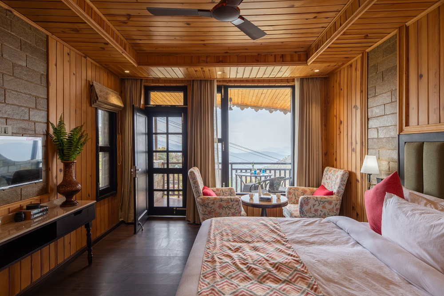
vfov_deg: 64.5
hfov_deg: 86.9
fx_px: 234
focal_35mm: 19
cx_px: 222
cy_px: 148
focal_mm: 19
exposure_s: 1/160
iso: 31
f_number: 8
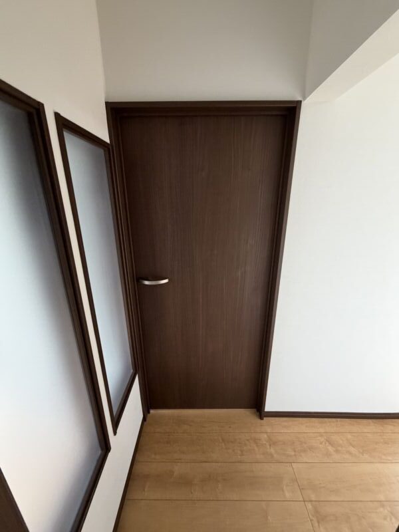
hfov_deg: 85.7
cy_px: 266
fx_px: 215
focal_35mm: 14
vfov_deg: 102.1
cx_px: 200
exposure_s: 1/63
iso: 320
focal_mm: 2.22
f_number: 2.2
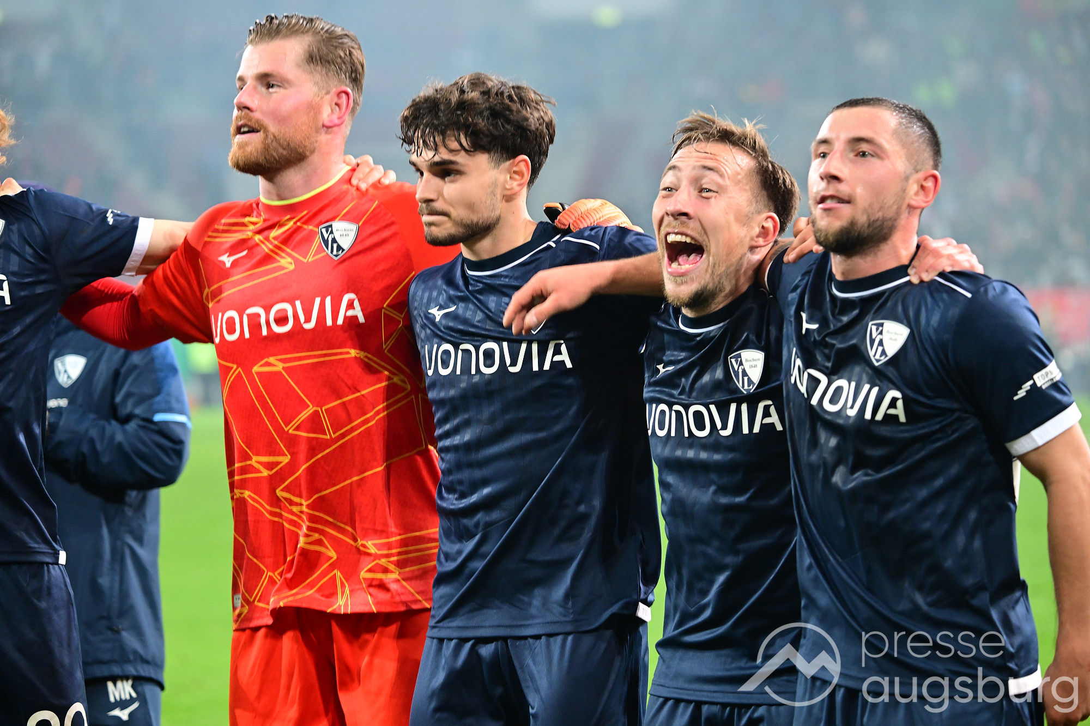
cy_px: 363
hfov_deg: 11.4
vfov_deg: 7.6
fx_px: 5448
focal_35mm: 180
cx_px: 545
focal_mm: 180
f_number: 4.8
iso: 2500
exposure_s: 1/250
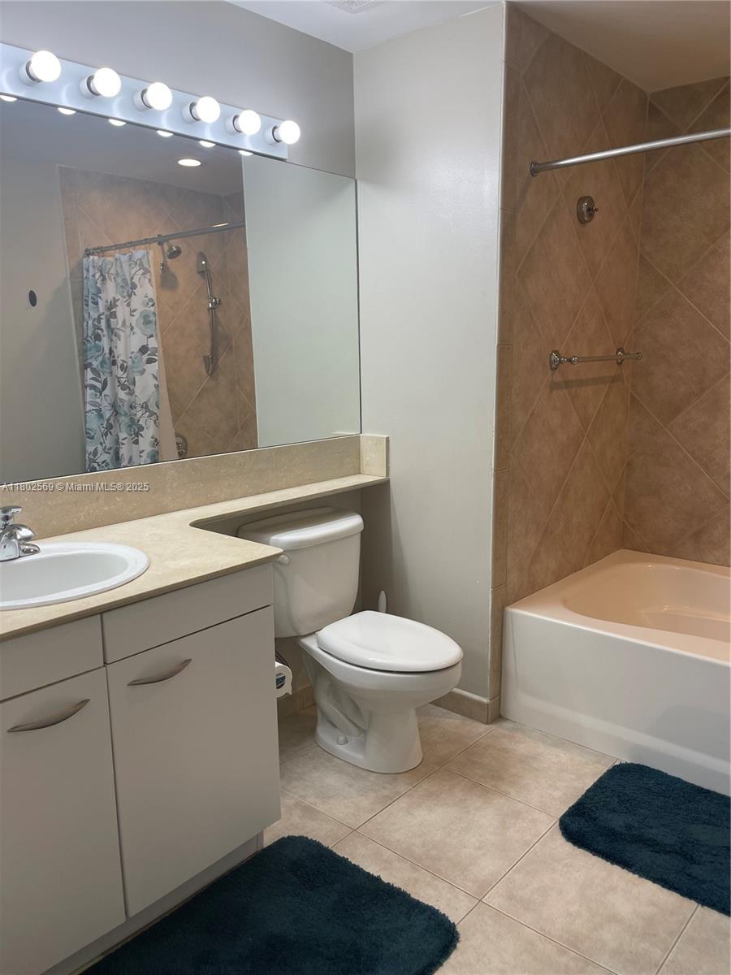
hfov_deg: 54.9
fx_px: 704
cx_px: 366
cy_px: 488
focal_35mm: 25
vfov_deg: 69.4
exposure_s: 1/120
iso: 50
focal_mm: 5.1
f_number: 1.6
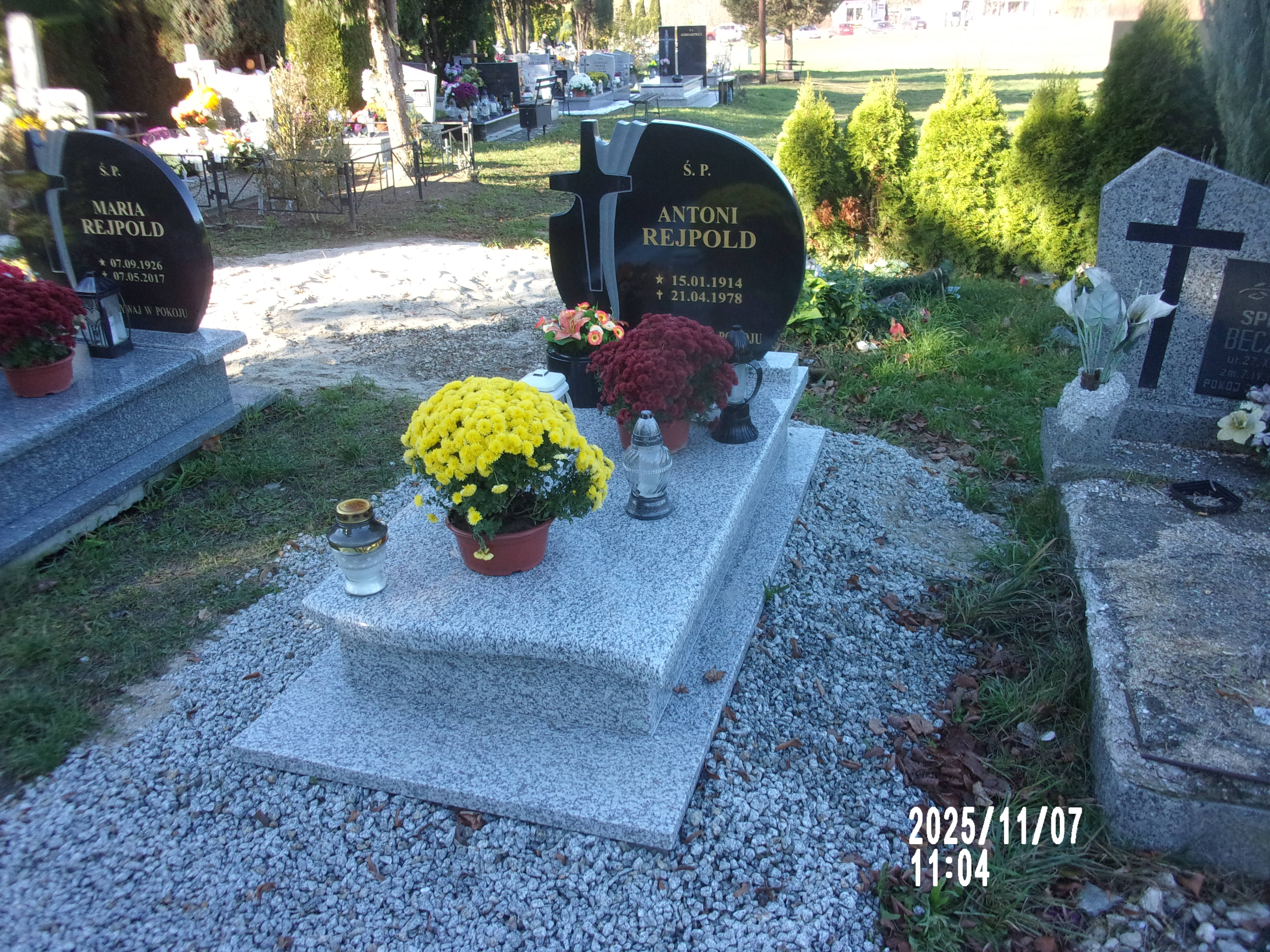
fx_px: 1027
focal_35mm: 28
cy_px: 476
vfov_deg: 49.7
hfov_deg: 63.4
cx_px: 635
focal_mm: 5.1
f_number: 3.9
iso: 140
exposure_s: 1/125
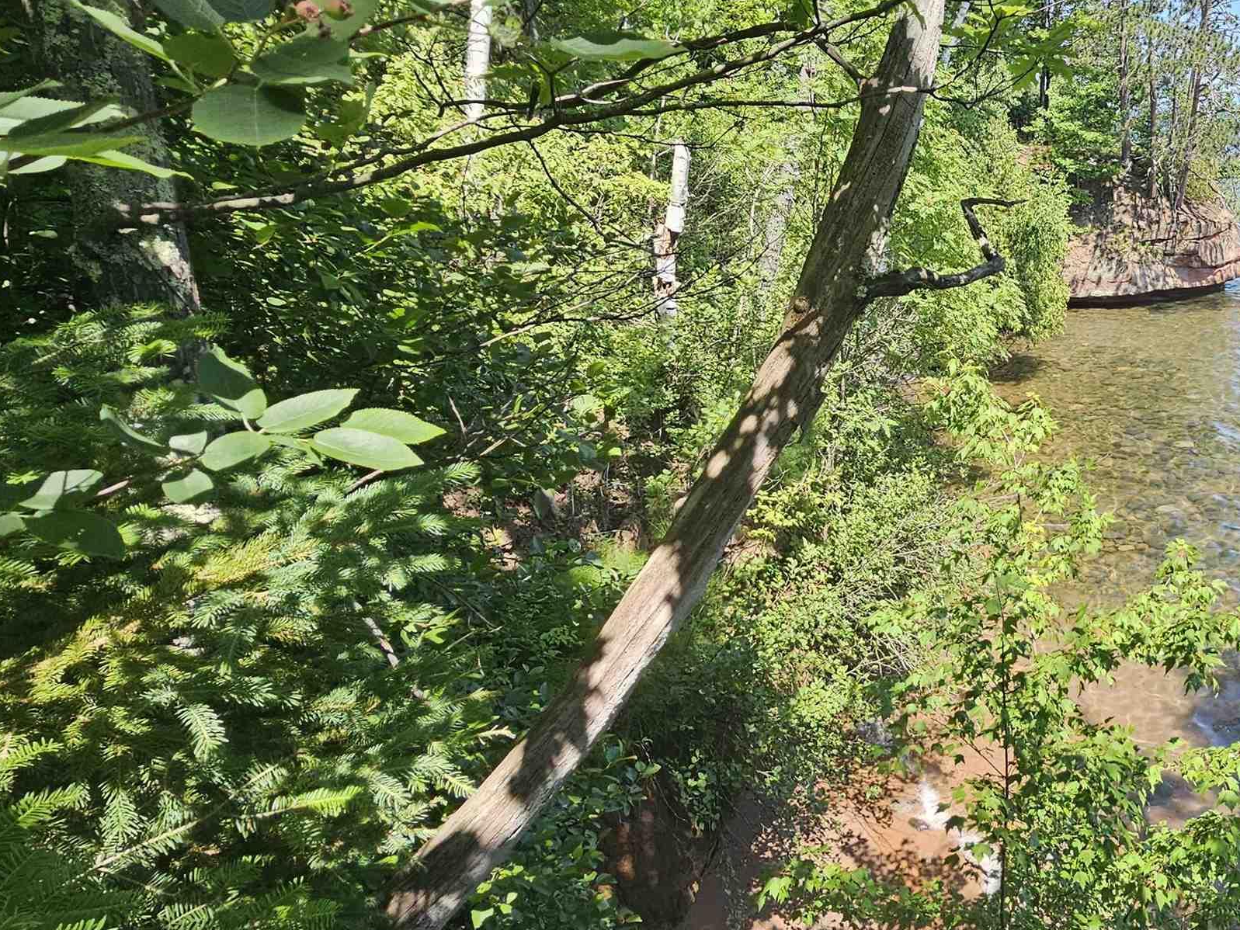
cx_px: 1002
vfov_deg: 54.7
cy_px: 396
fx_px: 896
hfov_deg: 63.1
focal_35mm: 25
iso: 50
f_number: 2.2
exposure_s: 1/638
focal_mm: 2.2
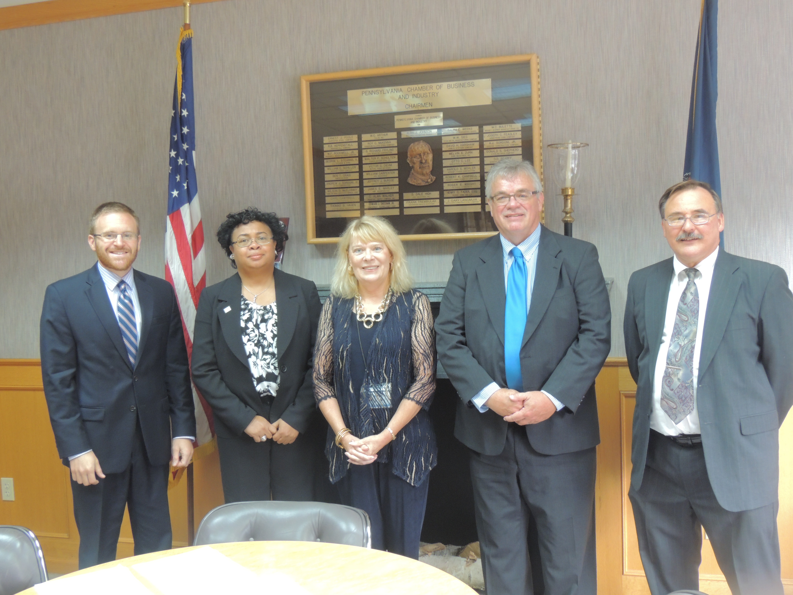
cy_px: 298
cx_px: 396
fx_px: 916
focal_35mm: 40
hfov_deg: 46.8
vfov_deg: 36.0
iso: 400
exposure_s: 1/13
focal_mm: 7.1
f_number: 3.3
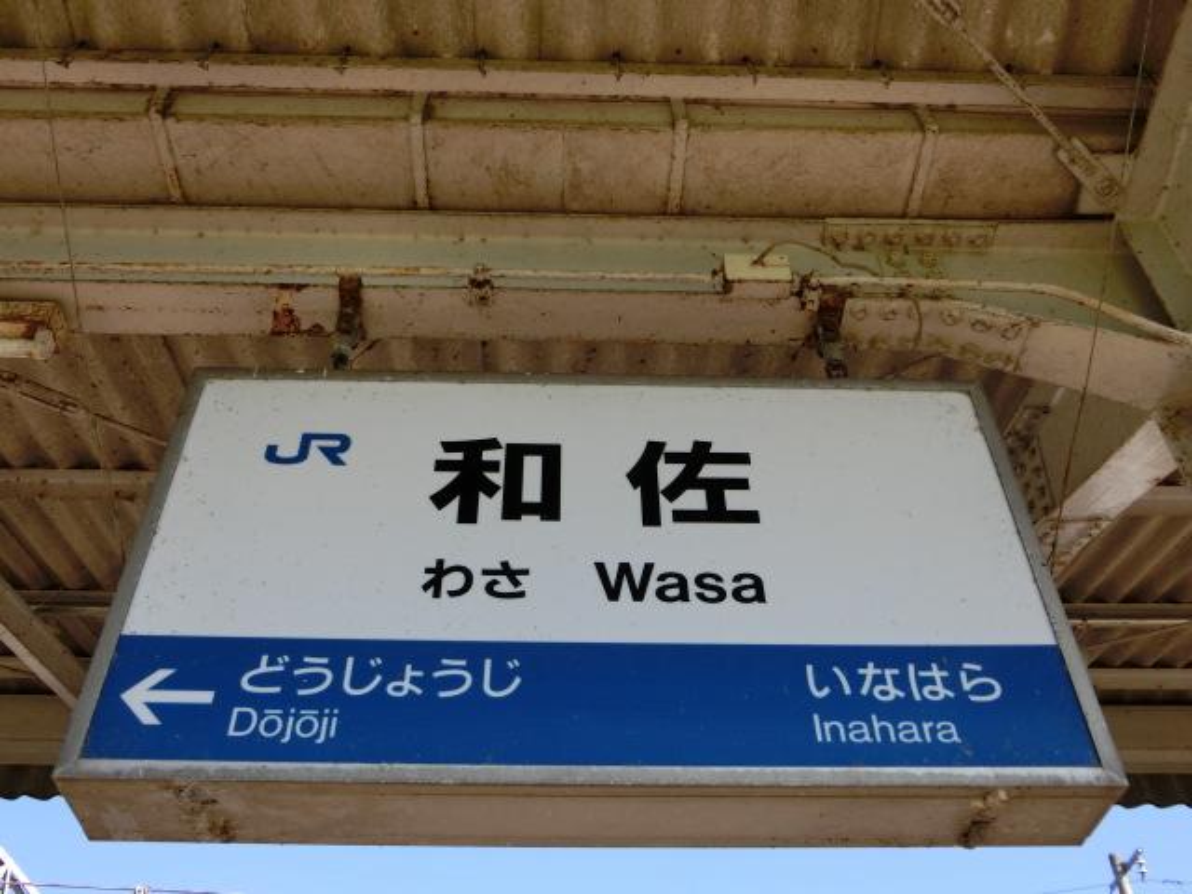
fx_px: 1171
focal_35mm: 34
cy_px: 447
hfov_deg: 54.0
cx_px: 596
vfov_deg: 41.8
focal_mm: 6
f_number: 3.9
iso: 80
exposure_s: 1/320
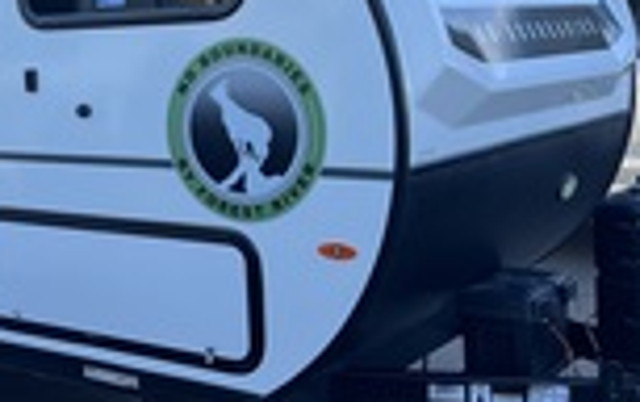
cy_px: 128
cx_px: 88
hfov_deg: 31.2
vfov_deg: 20.6
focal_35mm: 63
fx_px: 1100
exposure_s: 1/840
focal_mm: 5.7
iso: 50
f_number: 1.5
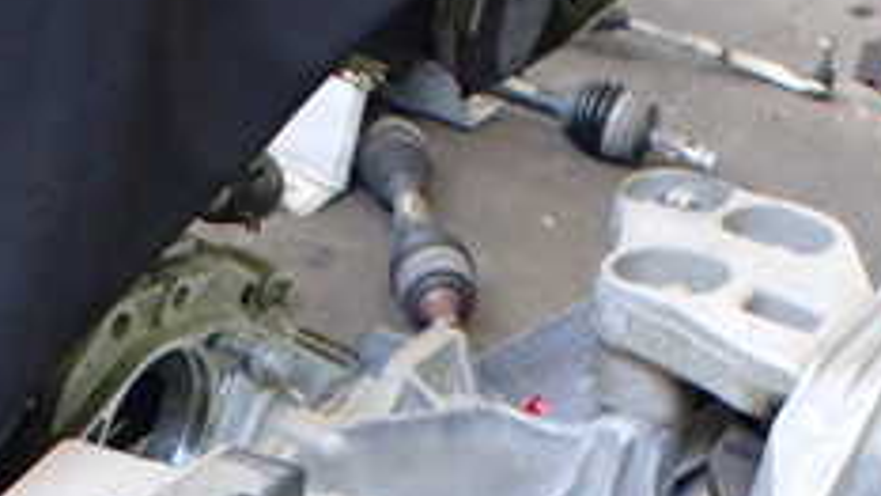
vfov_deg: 13.4
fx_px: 1962
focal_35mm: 84
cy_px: 791
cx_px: 314
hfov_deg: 25.2
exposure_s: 1/80
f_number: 2.3
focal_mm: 5.4
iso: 800
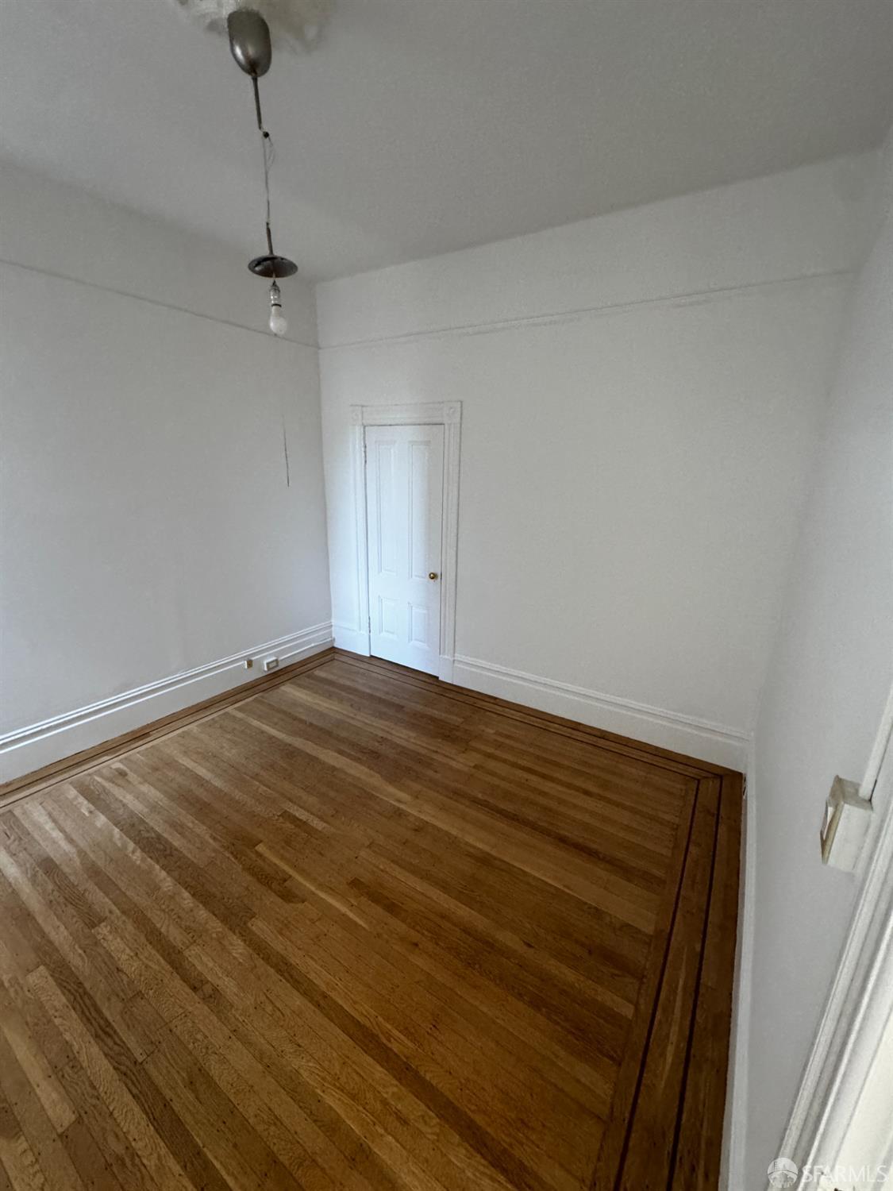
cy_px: 596
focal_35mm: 14
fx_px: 482
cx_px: 446
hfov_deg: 85.7
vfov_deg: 102.1
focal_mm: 2.22
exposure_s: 1/99
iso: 320
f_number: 2.2
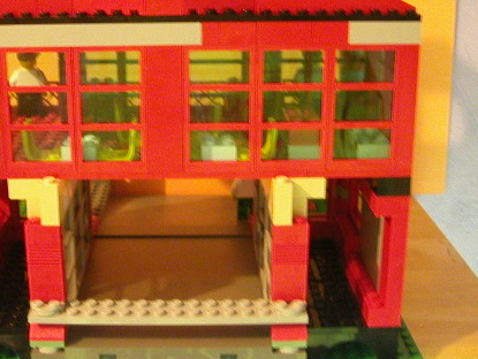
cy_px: 101
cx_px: 180
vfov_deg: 25.5
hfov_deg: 33.6
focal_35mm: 57
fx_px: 788
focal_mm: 5.6
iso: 400
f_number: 2.7
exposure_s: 1/2.5
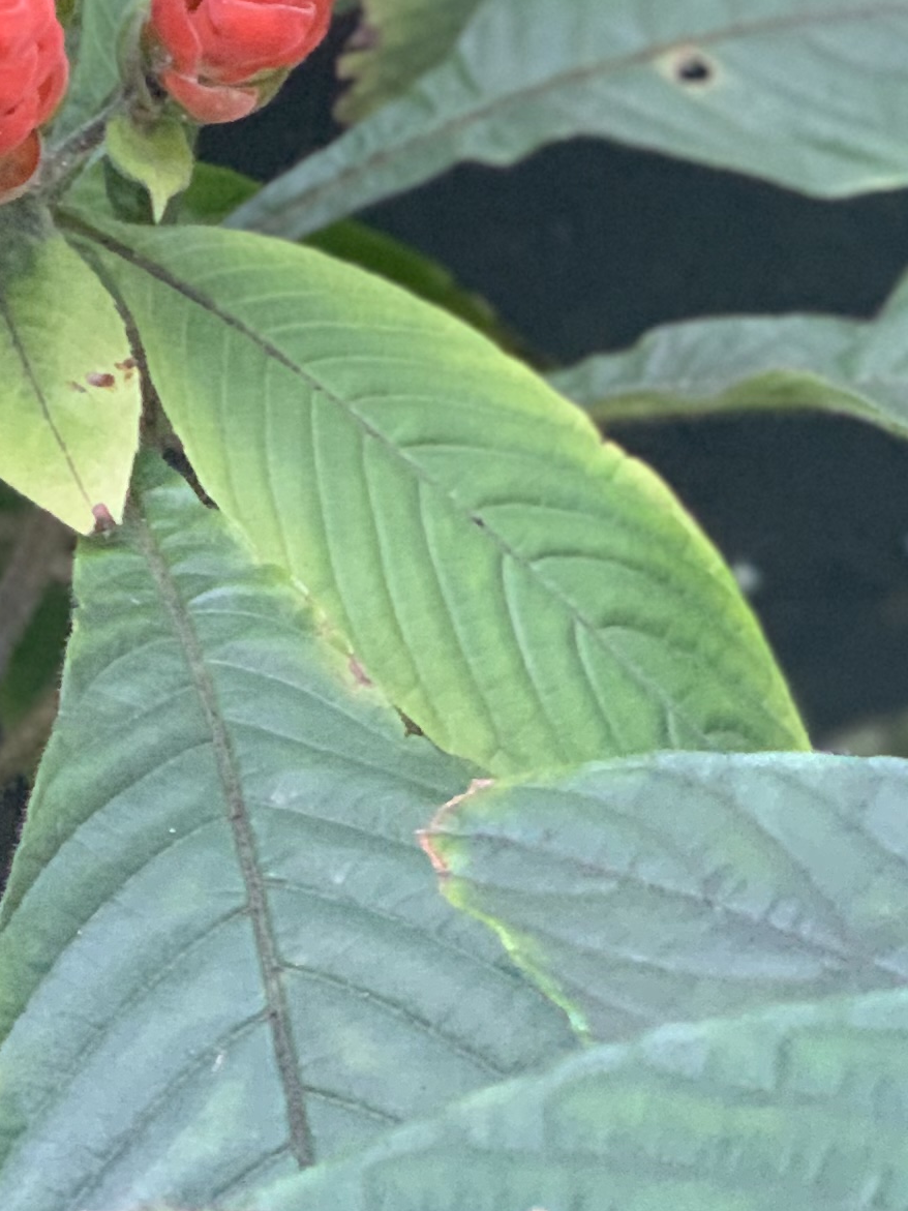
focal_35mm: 179
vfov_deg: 10.9
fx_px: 6262
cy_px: -236
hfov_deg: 8.3
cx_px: 105
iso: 250
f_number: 2.4
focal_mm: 6
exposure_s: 1/60
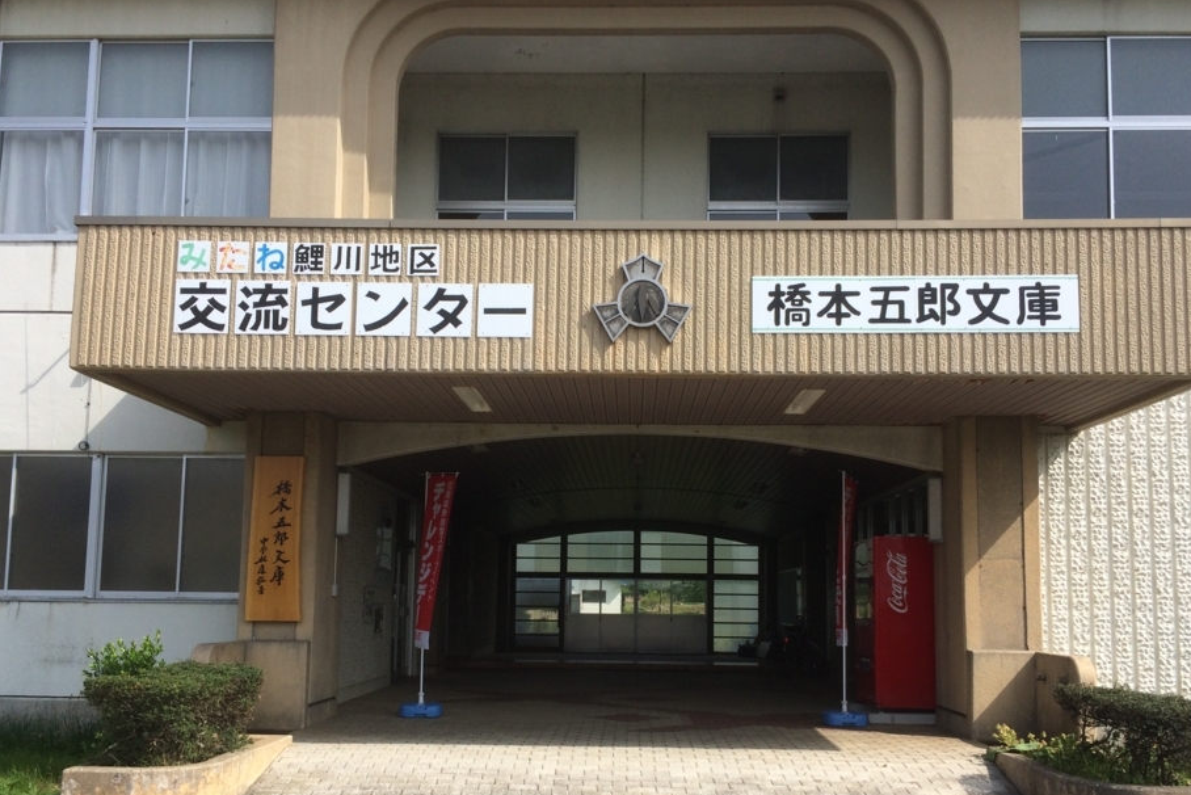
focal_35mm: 34
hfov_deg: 55.8
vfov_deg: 38.7
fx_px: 1125
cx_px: 607
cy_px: 489
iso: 32
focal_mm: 4.15
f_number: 2.2
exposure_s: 1/1642
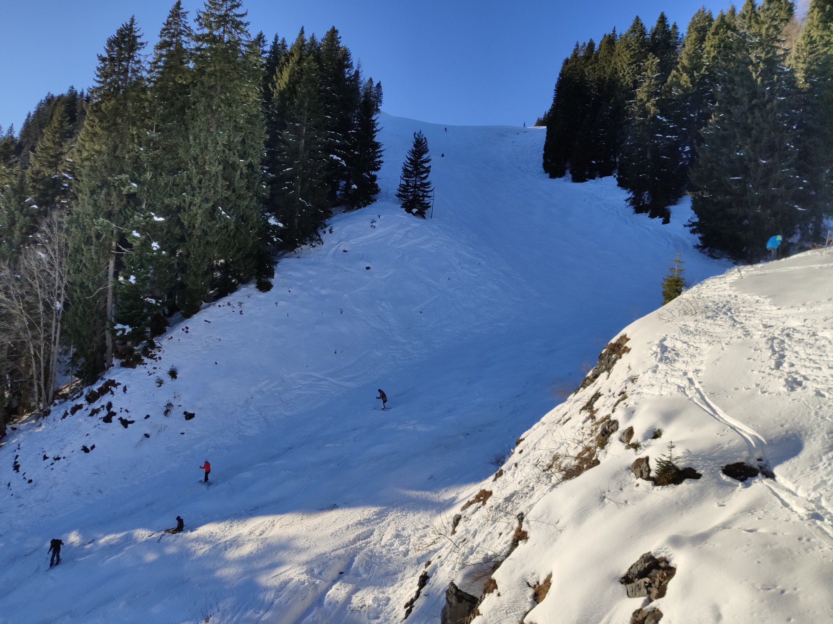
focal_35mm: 26
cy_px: 312
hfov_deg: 67.3
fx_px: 626
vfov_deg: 53.1
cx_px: 416
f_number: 1.75
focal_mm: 4.75
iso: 112
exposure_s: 1/2594
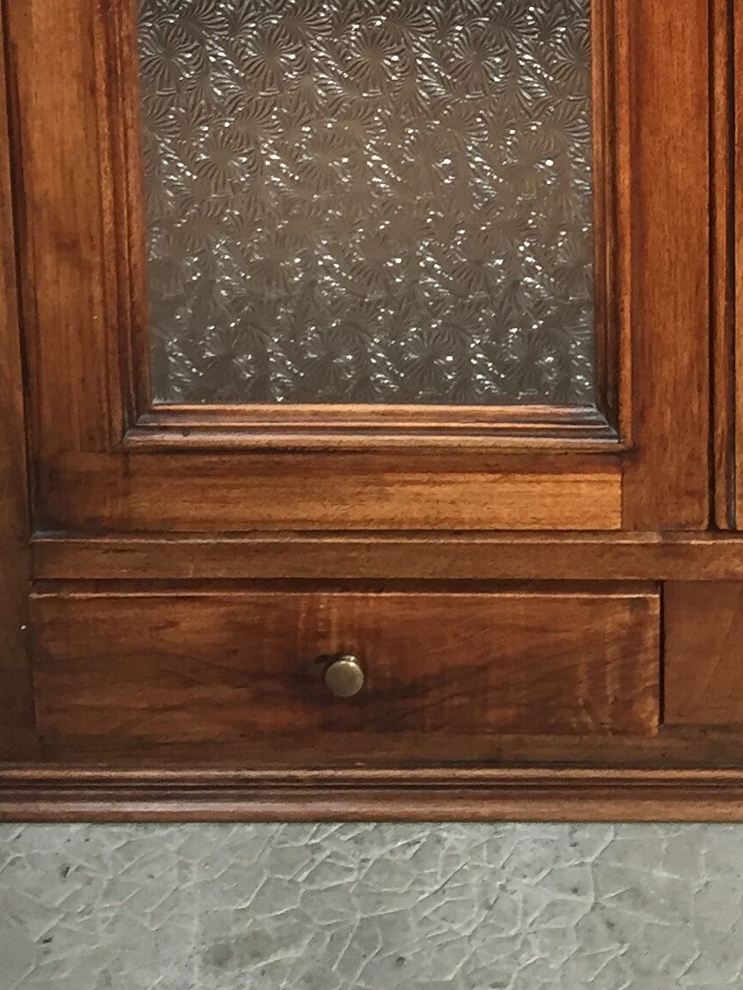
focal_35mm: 83
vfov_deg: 21.2
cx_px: 685
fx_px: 2375
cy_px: -329
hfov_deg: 17.5
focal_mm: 4.15
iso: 100
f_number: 2.2
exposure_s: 1/33
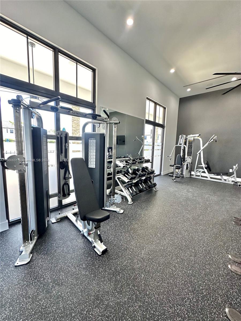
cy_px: 160
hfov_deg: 85.7
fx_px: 130
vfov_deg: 102.1
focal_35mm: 14
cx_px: 120
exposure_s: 1/120
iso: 250
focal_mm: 2.22
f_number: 2.2
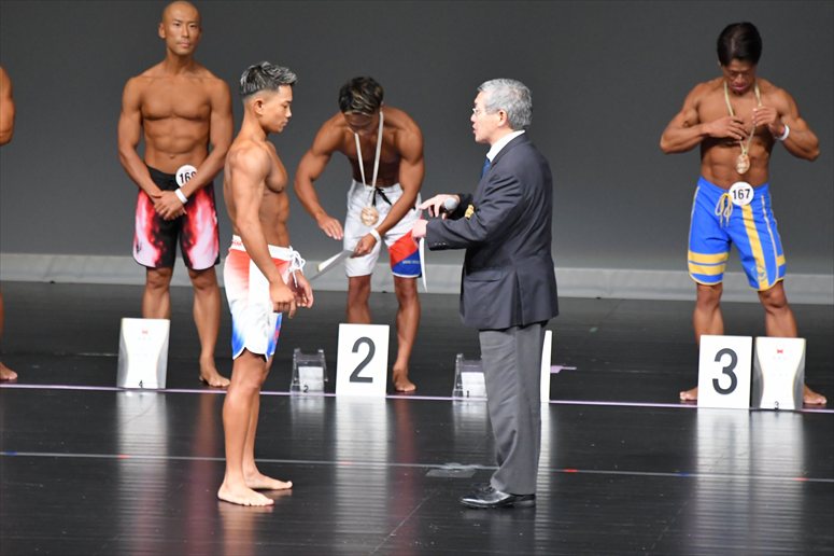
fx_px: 7294
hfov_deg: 6.5
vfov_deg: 4.4
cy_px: 278
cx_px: 417
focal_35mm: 315
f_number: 5.6
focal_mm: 210
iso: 5000
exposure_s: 1/400
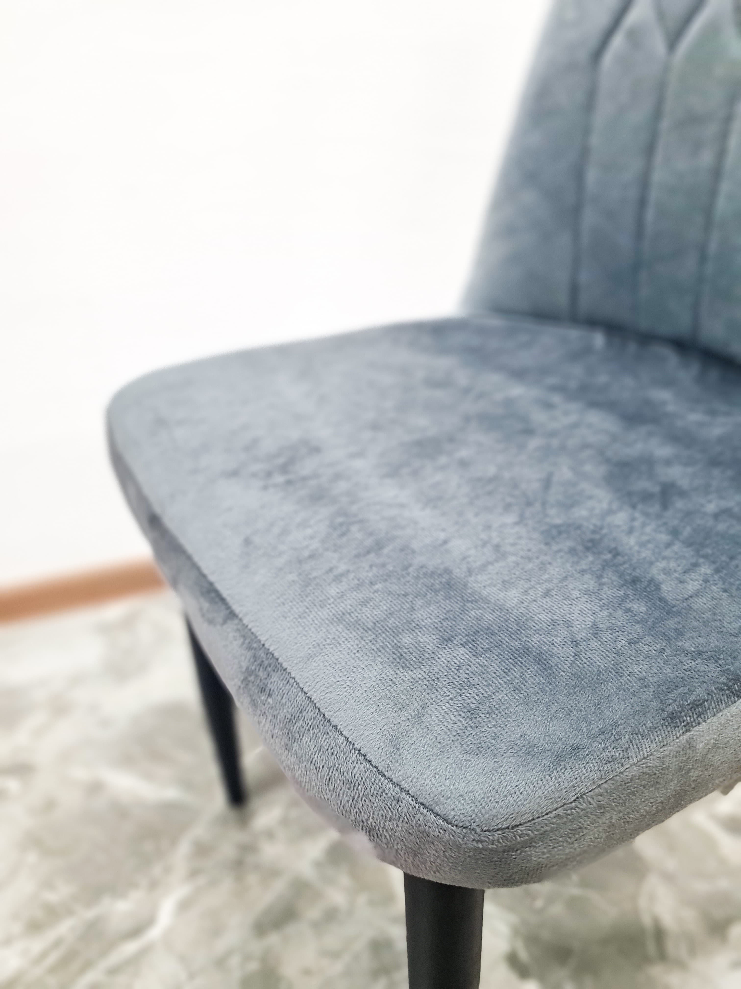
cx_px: 370
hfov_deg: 53.1
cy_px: 494
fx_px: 742
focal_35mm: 26
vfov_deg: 67.3
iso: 250
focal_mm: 5.4
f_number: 1.8
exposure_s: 1/100
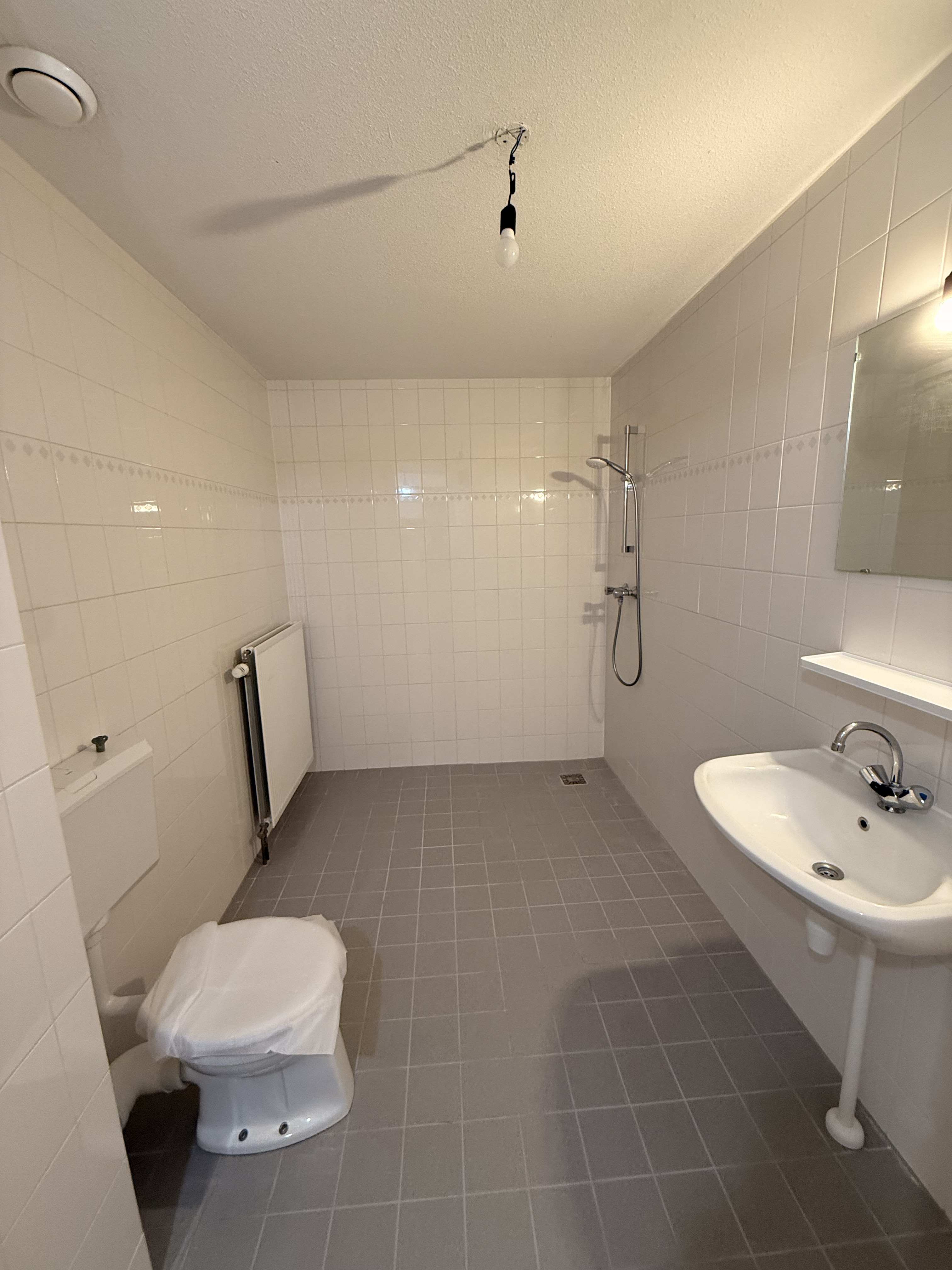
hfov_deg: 85.7
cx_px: 476
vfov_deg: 102.1
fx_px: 513
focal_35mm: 14
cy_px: 635
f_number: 2.2
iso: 200
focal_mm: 2.22
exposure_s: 1/50
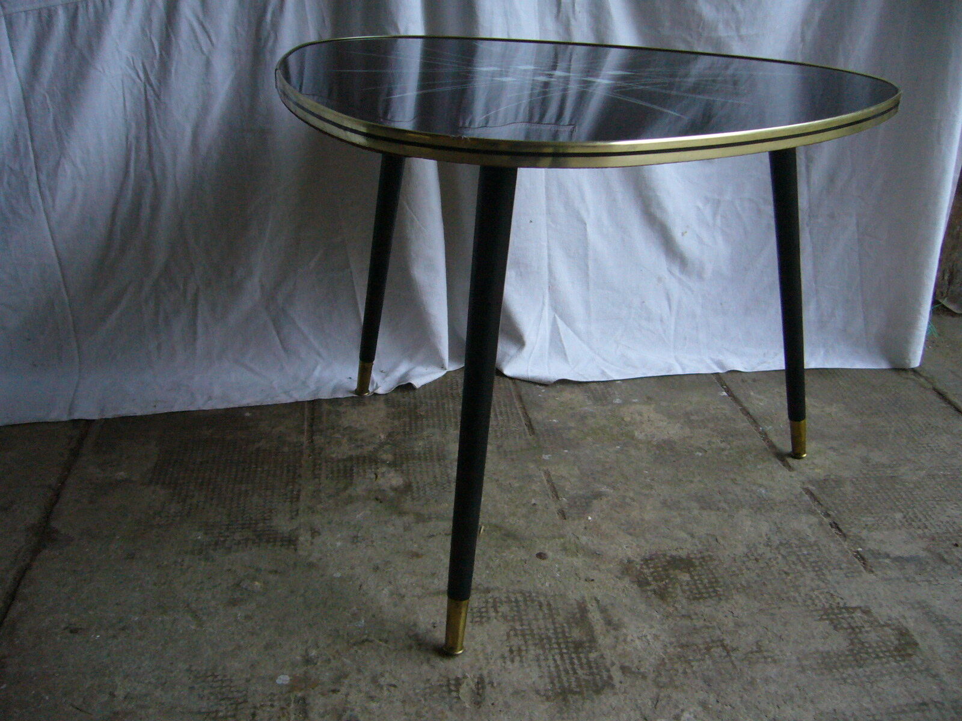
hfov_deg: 52.6
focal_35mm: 35
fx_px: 973
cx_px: 481
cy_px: 360
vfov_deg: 40.7
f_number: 2.8
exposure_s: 1/8
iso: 200
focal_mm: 5.8
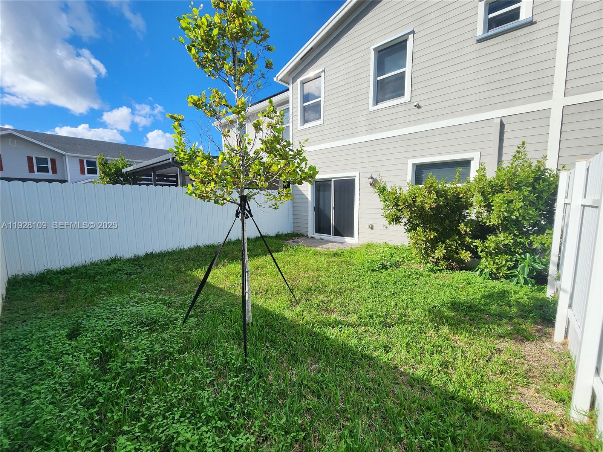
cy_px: 226
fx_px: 226
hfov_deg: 106.2
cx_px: 302
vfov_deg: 89.9
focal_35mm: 13
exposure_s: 1/2476
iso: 50
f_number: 2.2
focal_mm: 2.2
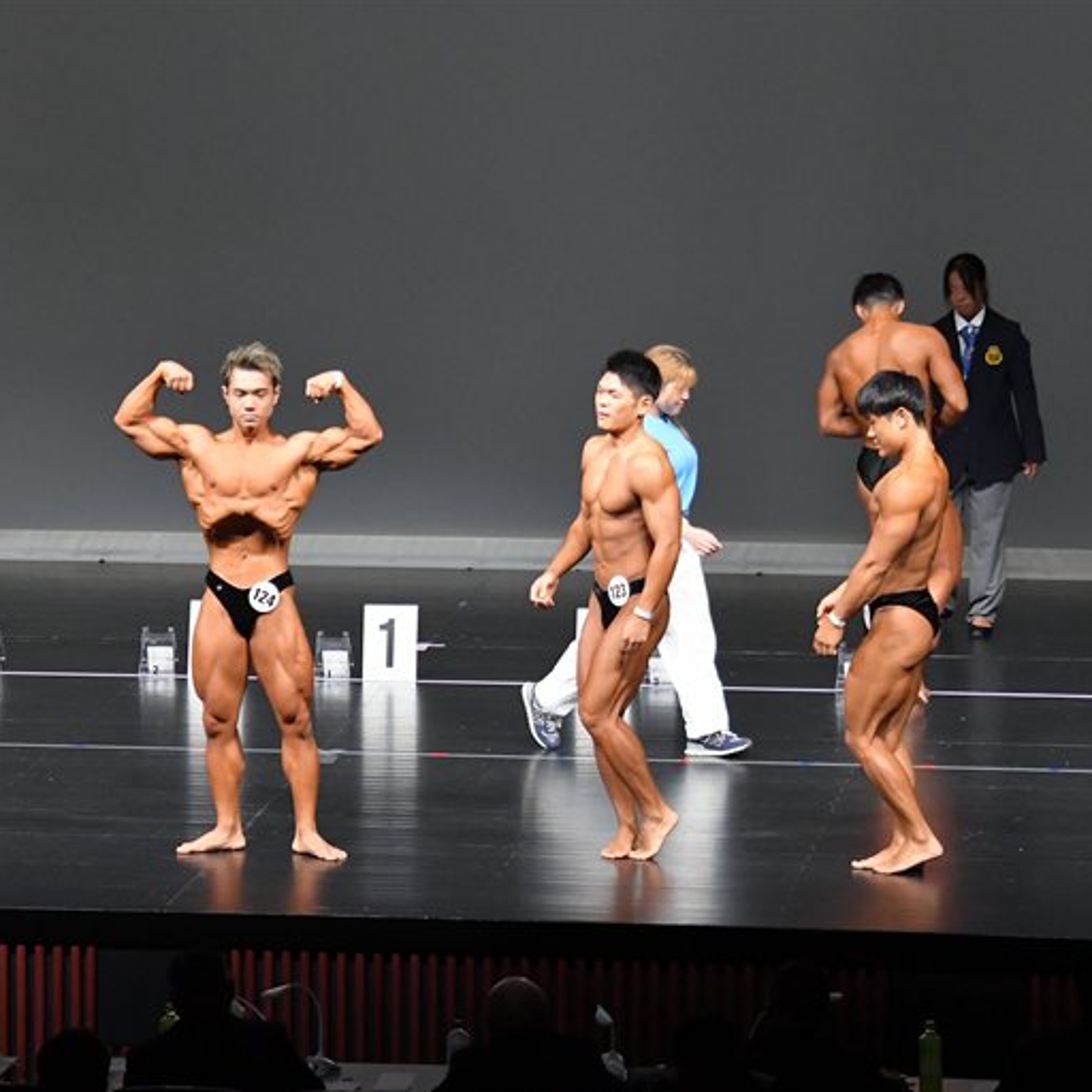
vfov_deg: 8.1
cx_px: 293
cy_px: 548
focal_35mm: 216
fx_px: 7709
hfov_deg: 8.1
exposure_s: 1/400
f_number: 5.6
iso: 5000
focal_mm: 112
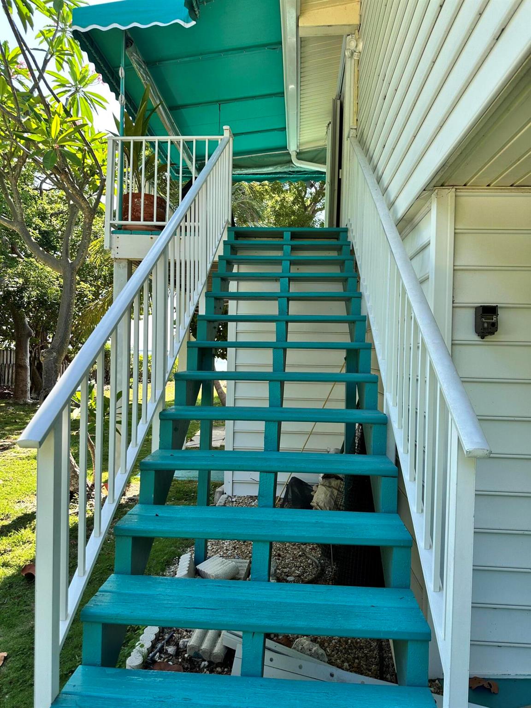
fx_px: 491
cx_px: 266
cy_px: 354
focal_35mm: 24
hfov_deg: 56.8
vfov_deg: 71.6
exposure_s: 1/745
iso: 80
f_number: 1.78
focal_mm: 6.86
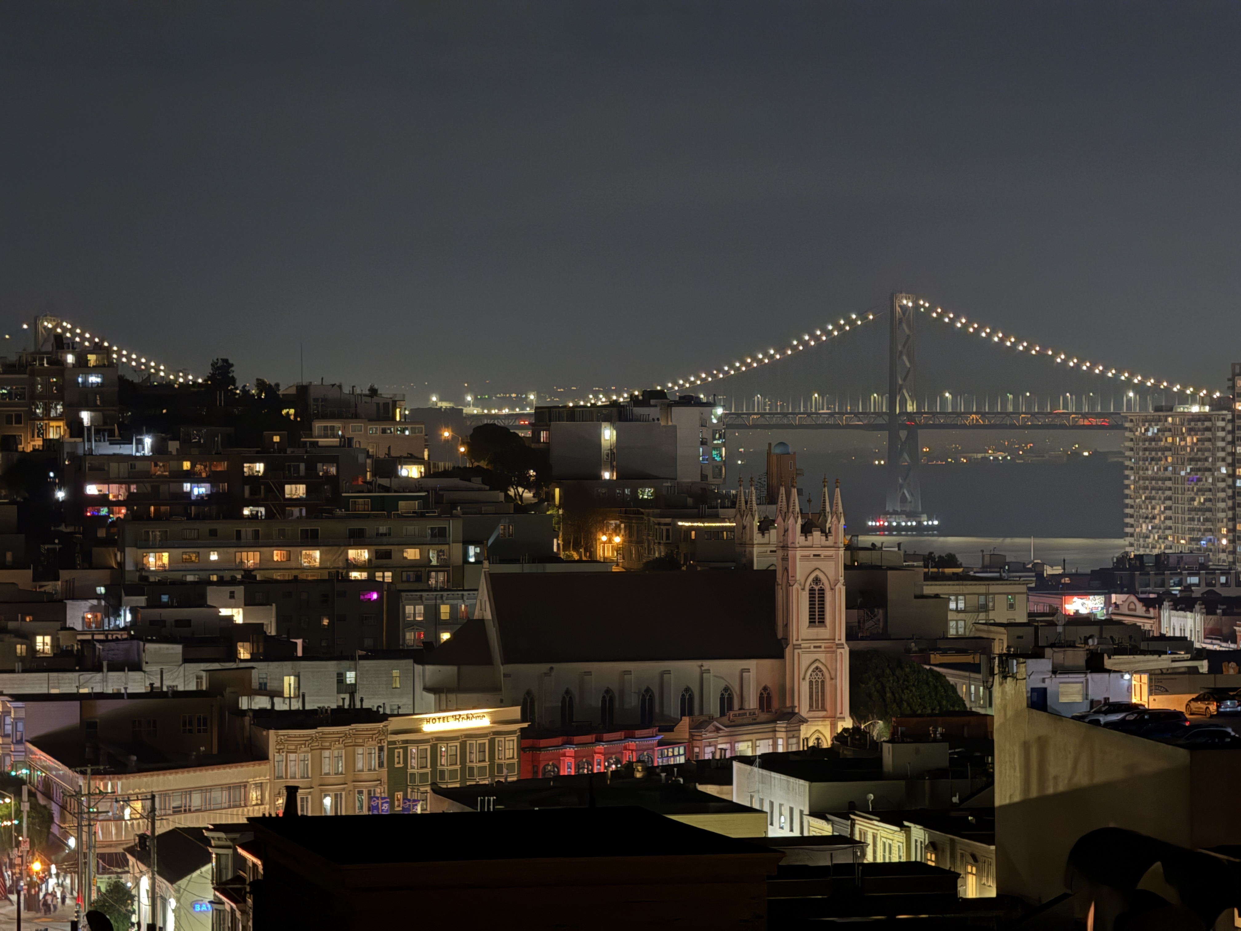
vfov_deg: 12.3
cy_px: 466
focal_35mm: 120
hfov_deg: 16.4
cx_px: 620
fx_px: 4302
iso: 1000
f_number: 2.8
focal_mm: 15.66
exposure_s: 1/4
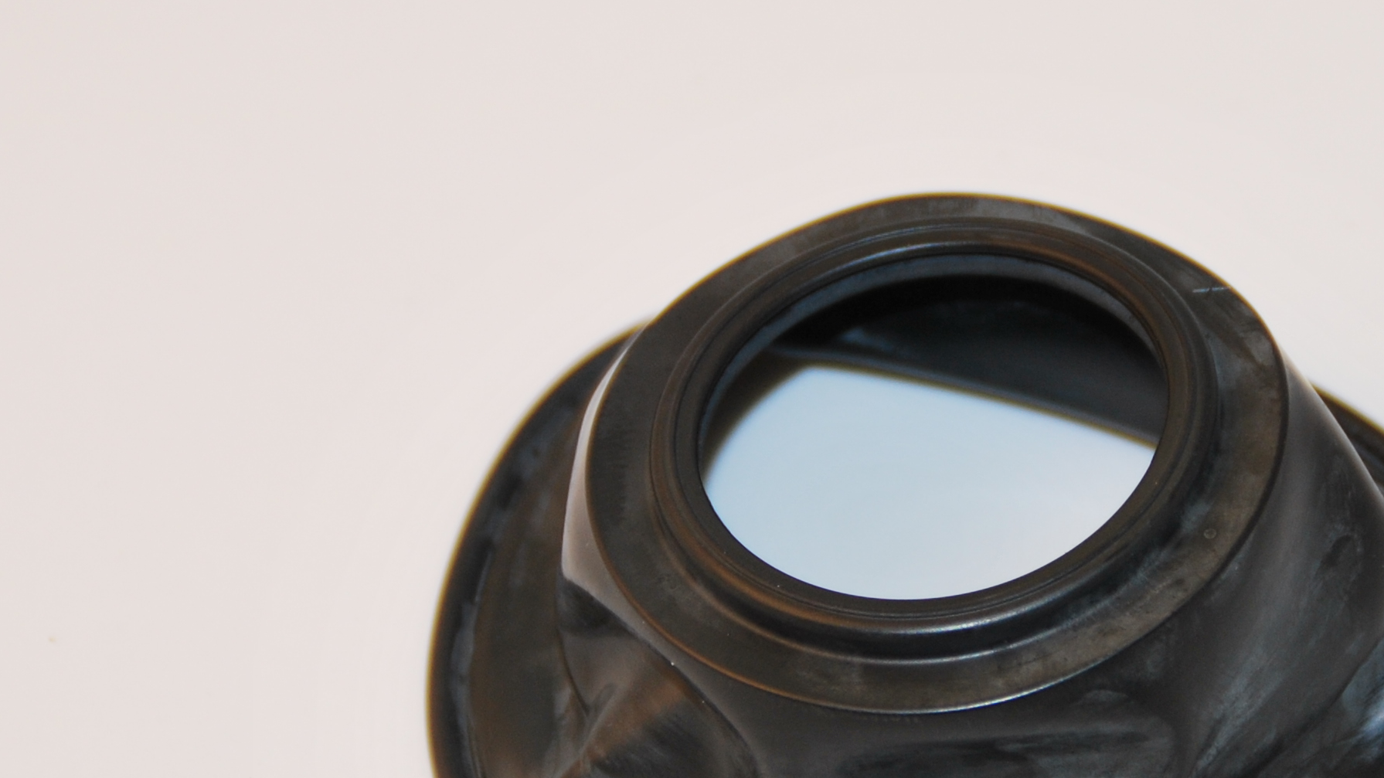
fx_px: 9362
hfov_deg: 8.4
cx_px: 941
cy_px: 552
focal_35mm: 255
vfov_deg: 4.8
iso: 200
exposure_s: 1/60
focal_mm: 75
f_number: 5.6
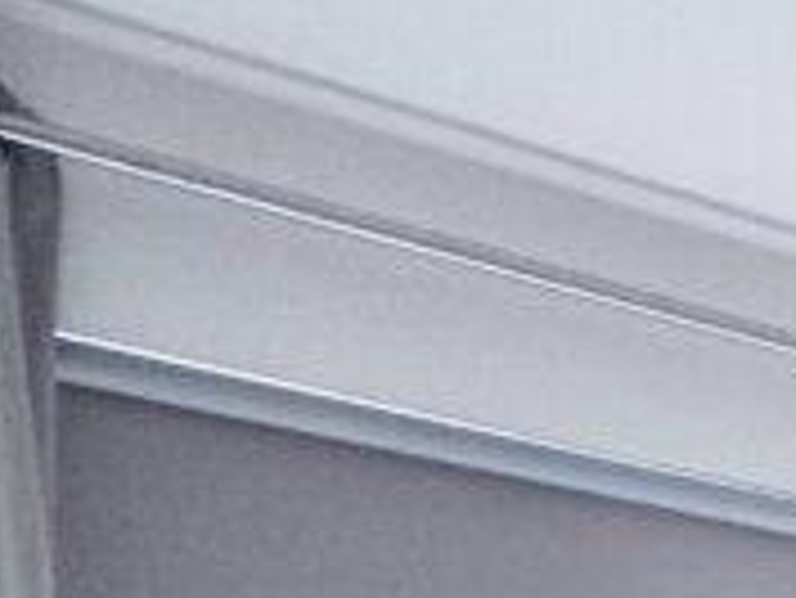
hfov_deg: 12.5
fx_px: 1864
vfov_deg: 13.9
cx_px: 2231
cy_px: 1358
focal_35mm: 81
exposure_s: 1/100
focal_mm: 2.22
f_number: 2.2
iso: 100
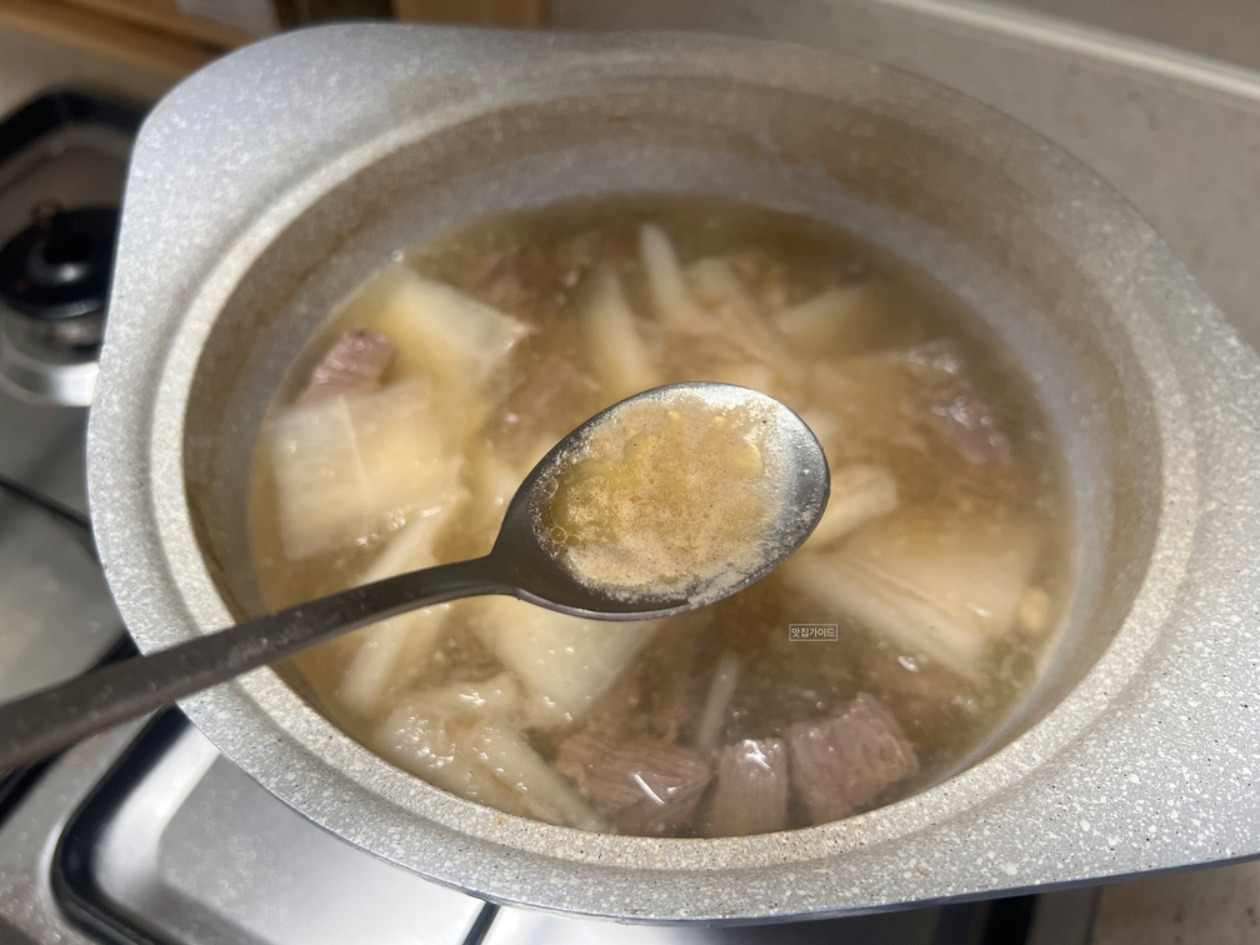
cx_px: 630
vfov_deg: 53.1
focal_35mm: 26
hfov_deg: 67.3
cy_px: 472
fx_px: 946
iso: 80
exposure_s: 1/60
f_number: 1.5
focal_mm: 5.7
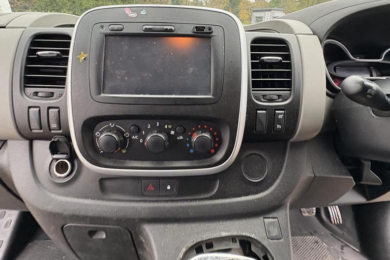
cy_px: 95
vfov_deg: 69.2
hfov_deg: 93.3
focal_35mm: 17
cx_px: 197
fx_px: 184
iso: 250
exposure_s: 1/60
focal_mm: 2.22
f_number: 2.2
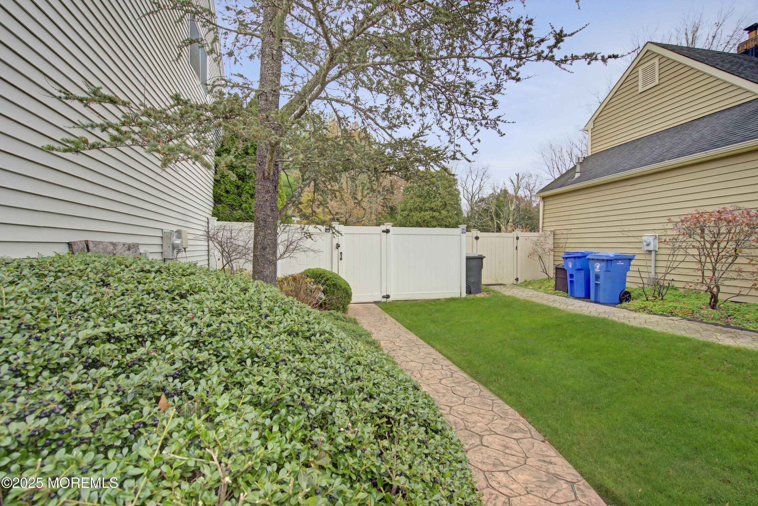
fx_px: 337
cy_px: 253
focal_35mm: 16
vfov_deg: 73.8
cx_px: 379
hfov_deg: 96.7
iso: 200
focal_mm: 16
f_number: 8
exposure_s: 1/80
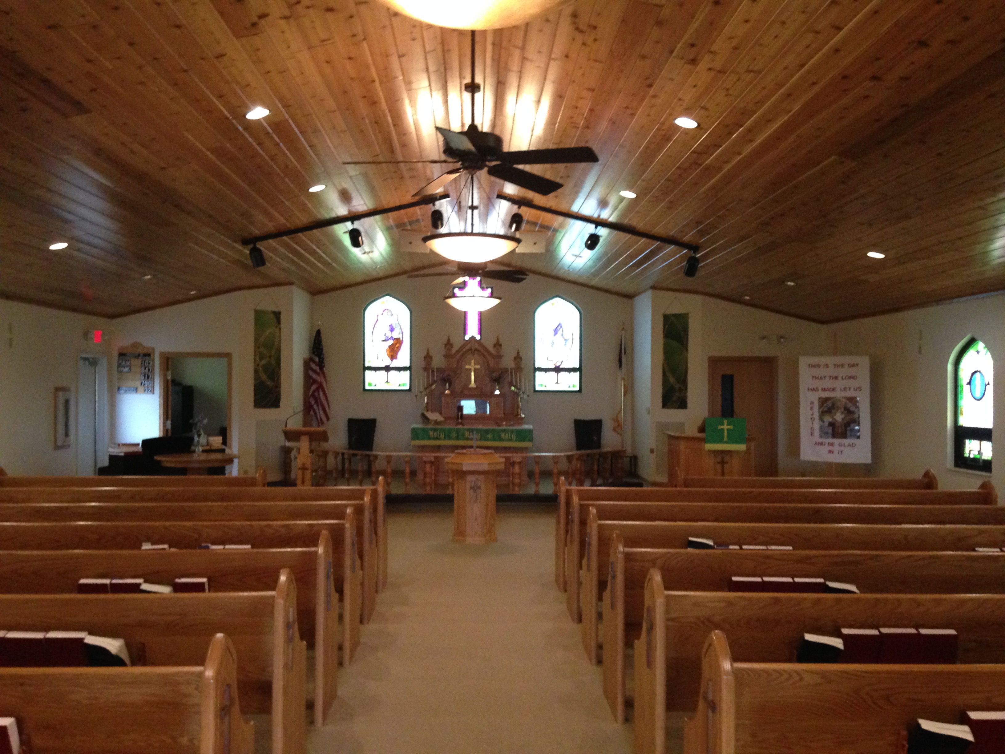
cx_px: 502
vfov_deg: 42.9
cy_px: 377
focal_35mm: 33
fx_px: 958
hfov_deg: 55.4
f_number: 2.4
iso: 400
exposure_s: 1/20
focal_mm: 4.12
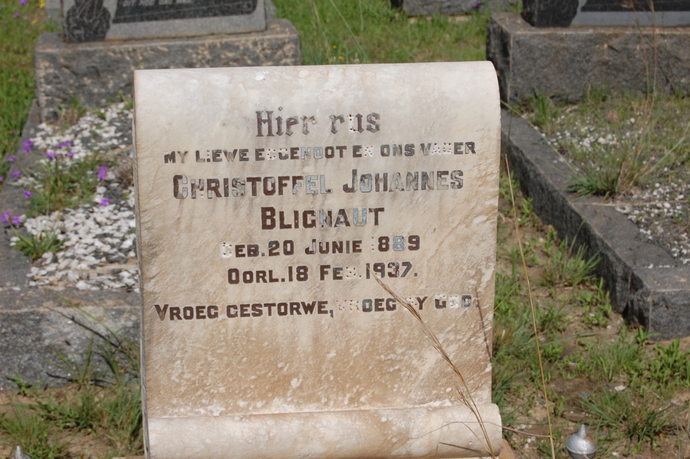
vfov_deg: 16.5
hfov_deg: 24.6
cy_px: 230
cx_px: 345
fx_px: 1580
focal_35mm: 82
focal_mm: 55
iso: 200
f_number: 11
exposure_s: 1/500
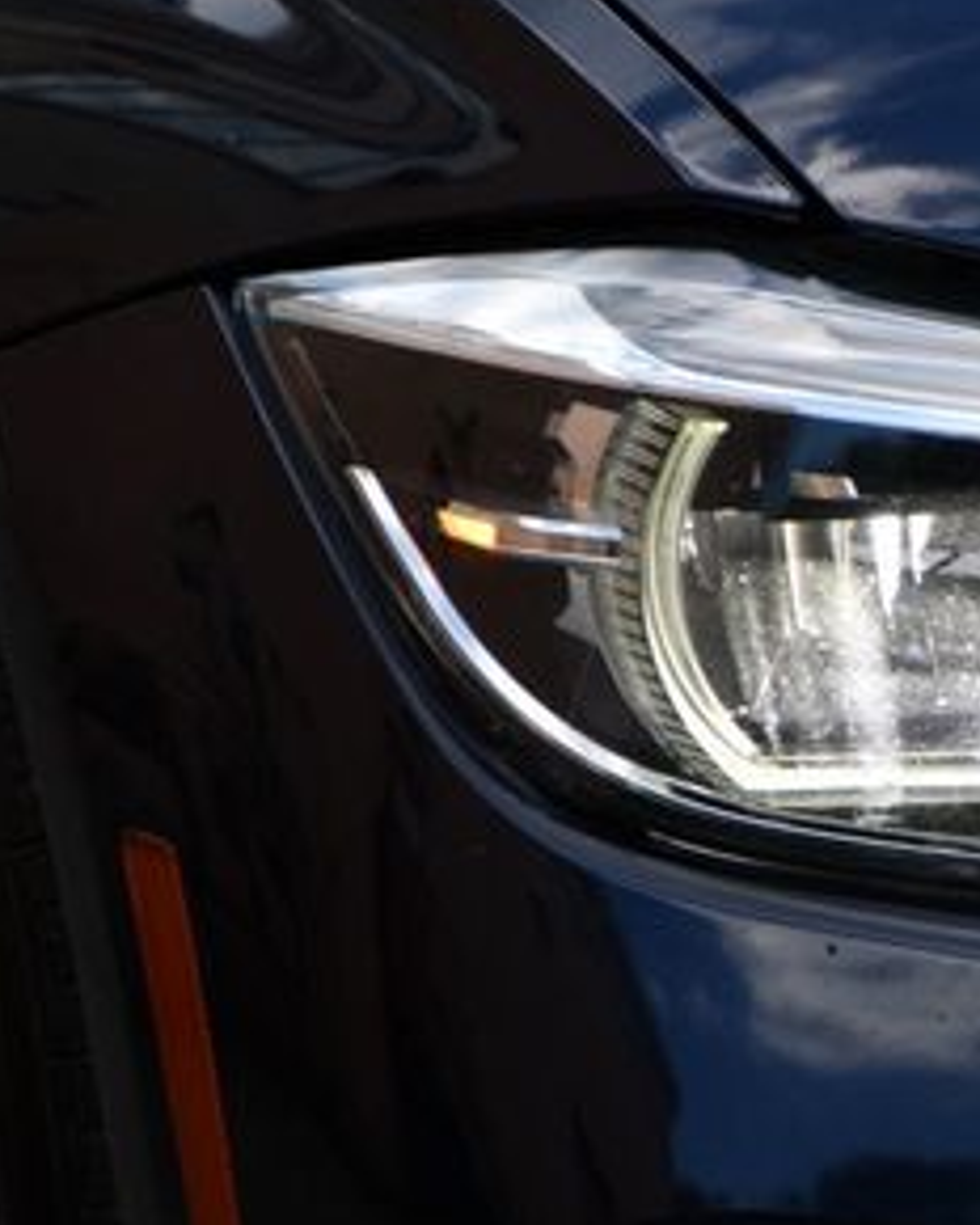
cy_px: 752
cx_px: 1331
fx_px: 19143
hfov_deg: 2.9
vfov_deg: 3.7
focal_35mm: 528
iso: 200
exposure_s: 1/500
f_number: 5.6
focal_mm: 170
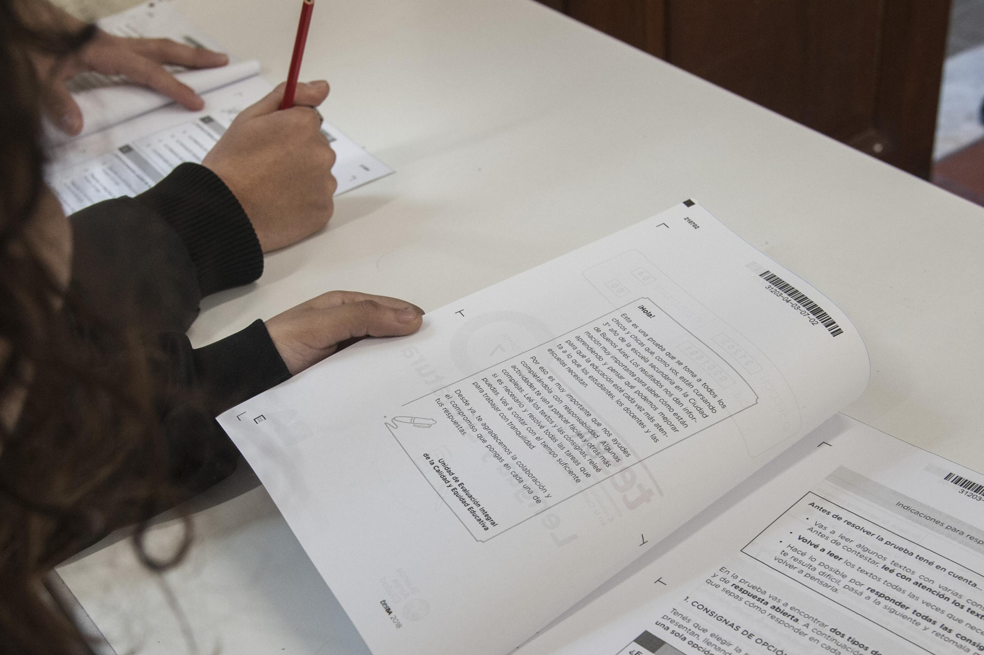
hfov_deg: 35.6
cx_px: 458
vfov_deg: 24.0
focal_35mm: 56
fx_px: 1530
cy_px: 473
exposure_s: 1/100
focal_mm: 35
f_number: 5.6
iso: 1600
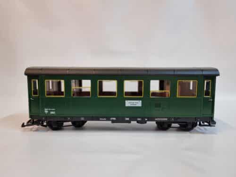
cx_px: 118
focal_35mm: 24
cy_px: 88
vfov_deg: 56.8
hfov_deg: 71.6
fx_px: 164
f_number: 1.8
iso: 200
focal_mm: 6.7
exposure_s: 1/100
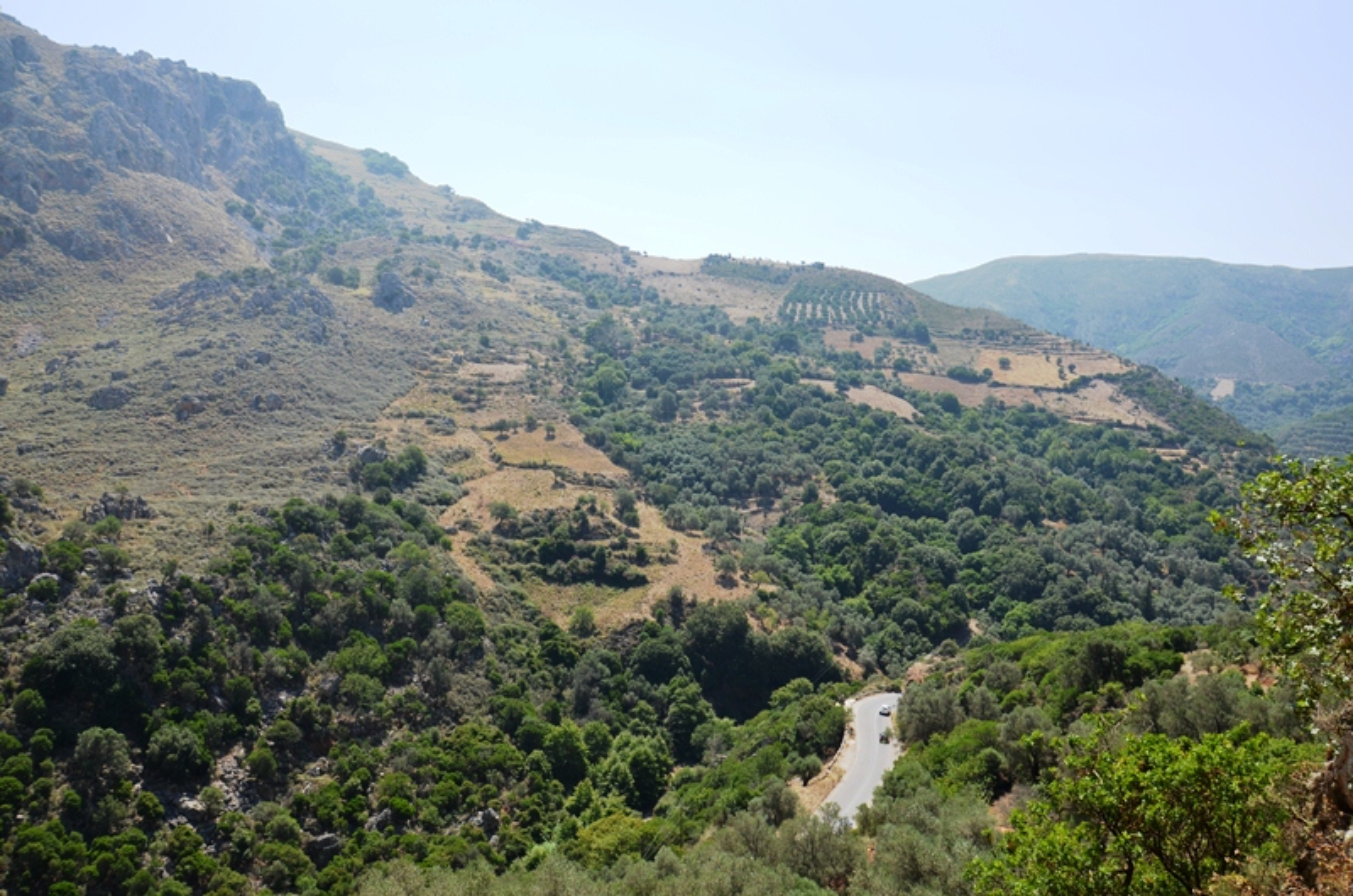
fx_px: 1013
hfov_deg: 67.5
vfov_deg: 47.7
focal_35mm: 27
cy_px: 448
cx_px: 676
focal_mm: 18
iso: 125
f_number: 8
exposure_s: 1/250
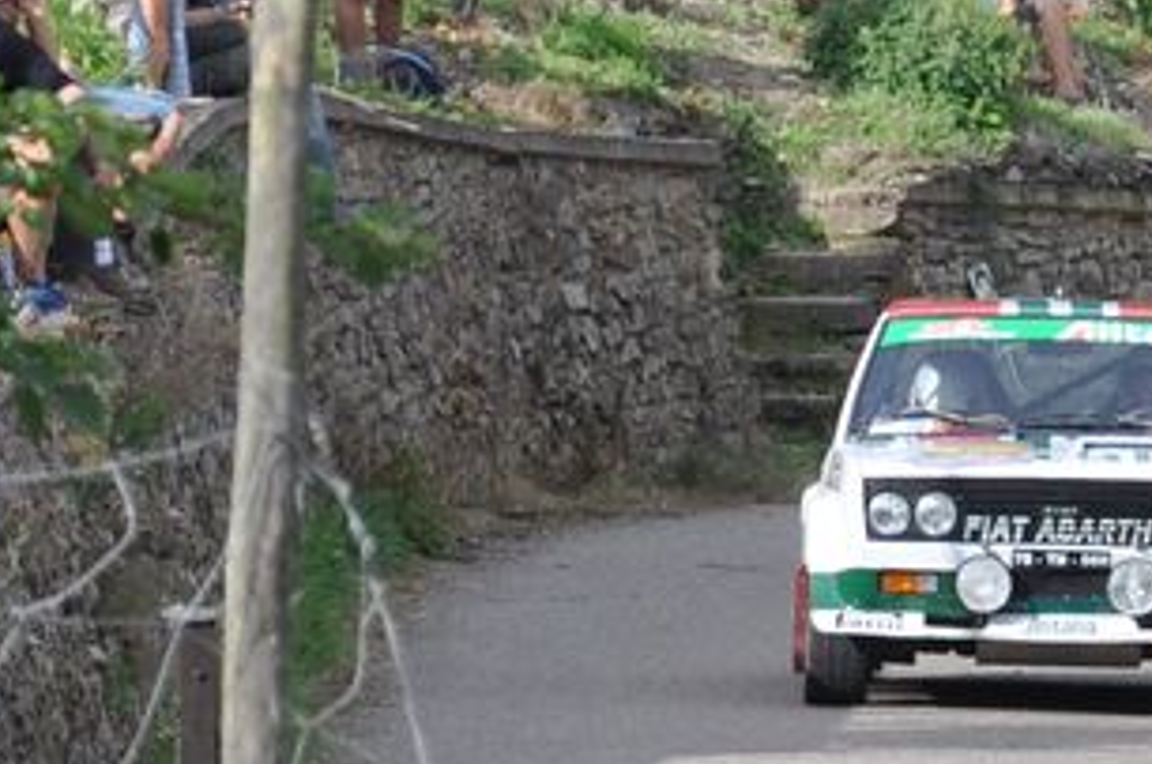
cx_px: 1088
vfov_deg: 1.7
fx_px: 26346
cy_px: 787
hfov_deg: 2.5
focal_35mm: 825
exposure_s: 1/500
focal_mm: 105
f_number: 5.6
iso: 200
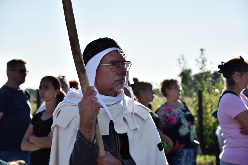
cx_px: 124
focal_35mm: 135
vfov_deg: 10.2
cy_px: 82
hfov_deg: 15.2
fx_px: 930
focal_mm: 90
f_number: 5.6
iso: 100
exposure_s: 1/800
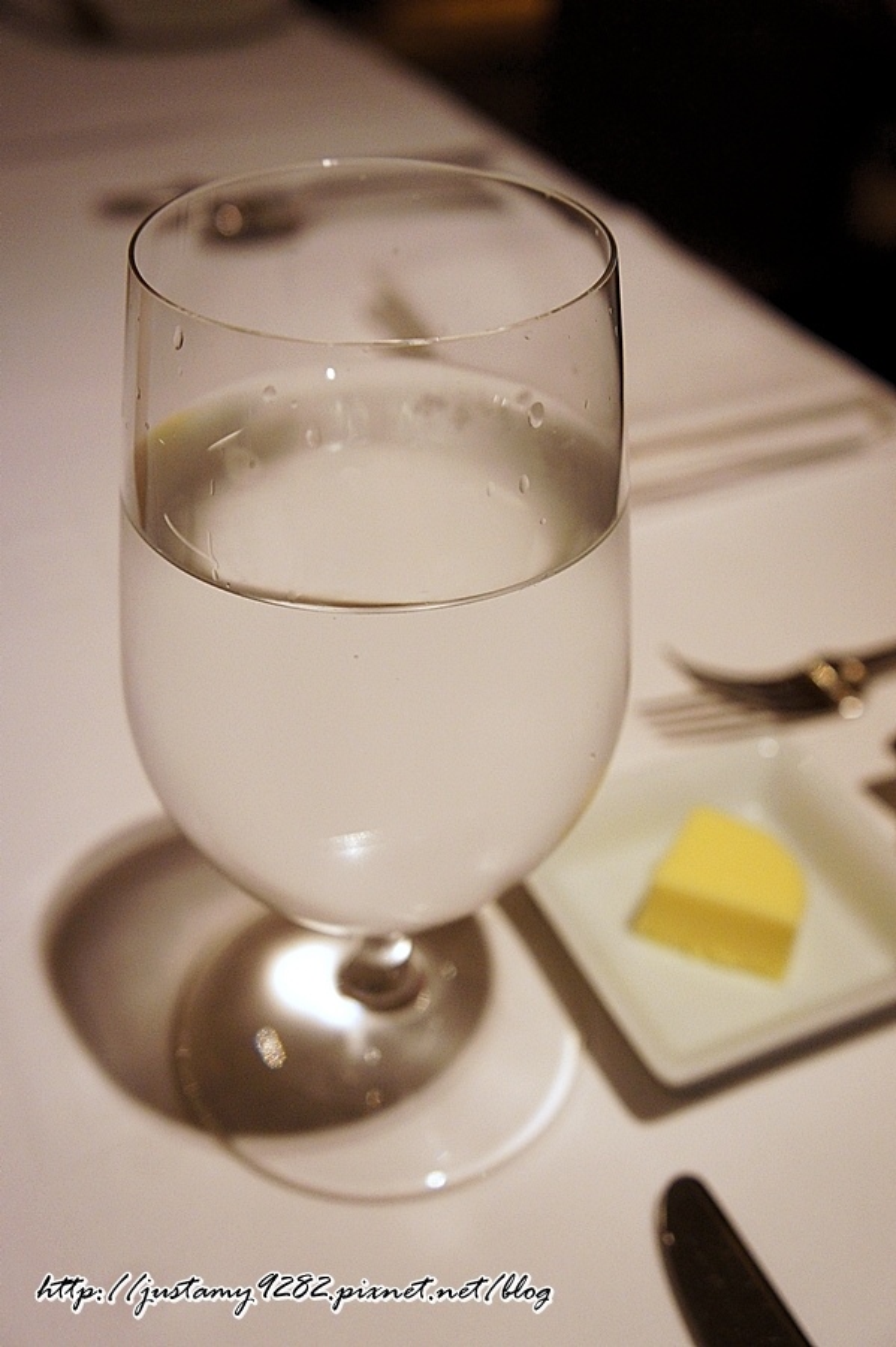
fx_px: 1402
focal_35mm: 38
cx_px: 448
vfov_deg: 51.3
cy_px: 674
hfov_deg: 35.5
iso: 1250
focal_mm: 25
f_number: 4
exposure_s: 1/40
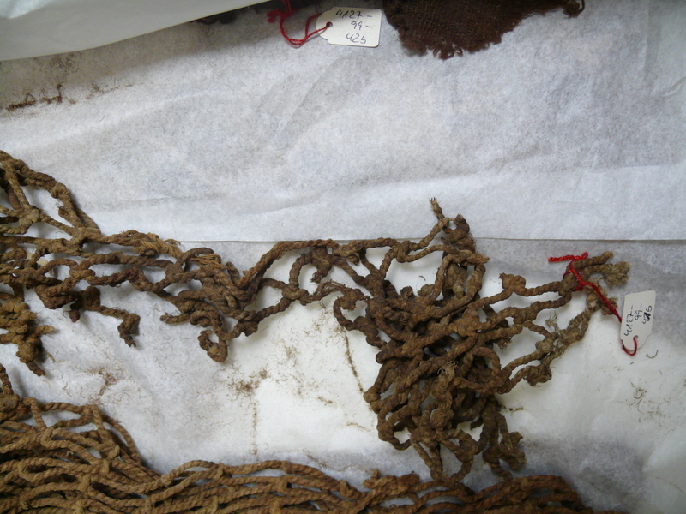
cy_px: 257
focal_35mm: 35
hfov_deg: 52.6
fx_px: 694
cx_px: 343
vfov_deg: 40.7
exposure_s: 1/30
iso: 200
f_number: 2.8
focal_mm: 7.4
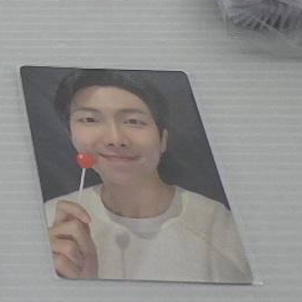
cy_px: -143
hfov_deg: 13.2
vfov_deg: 13.7
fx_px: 1184
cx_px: -225
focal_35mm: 120
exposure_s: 1/60
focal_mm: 5
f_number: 3.5
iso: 125
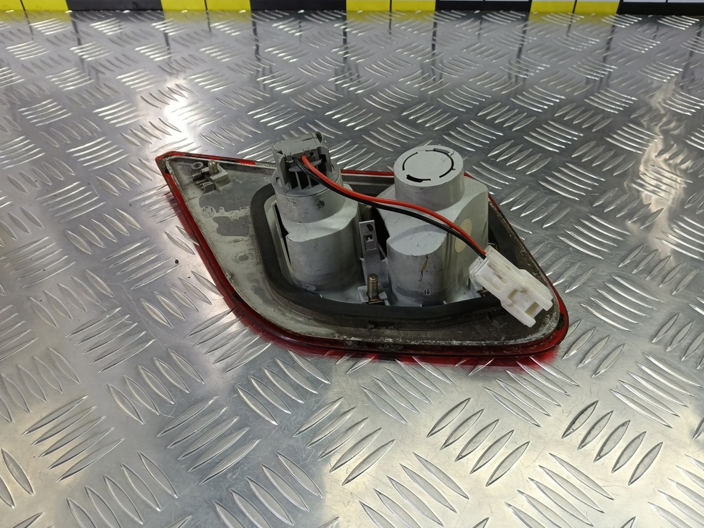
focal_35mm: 24
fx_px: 488
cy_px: 265
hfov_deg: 71.6
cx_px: 366
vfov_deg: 56.8
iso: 95
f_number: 1.6
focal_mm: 4.11
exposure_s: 1/50
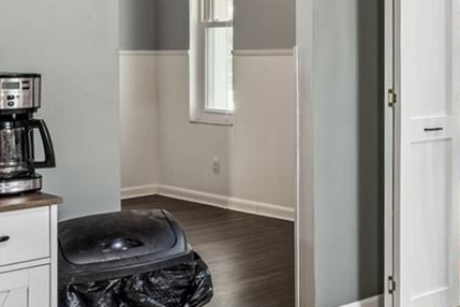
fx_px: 715
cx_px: 594
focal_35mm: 56
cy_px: 104
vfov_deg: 24.1
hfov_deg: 29.1
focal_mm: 10
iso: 100
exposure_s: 1/2
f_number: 7.1
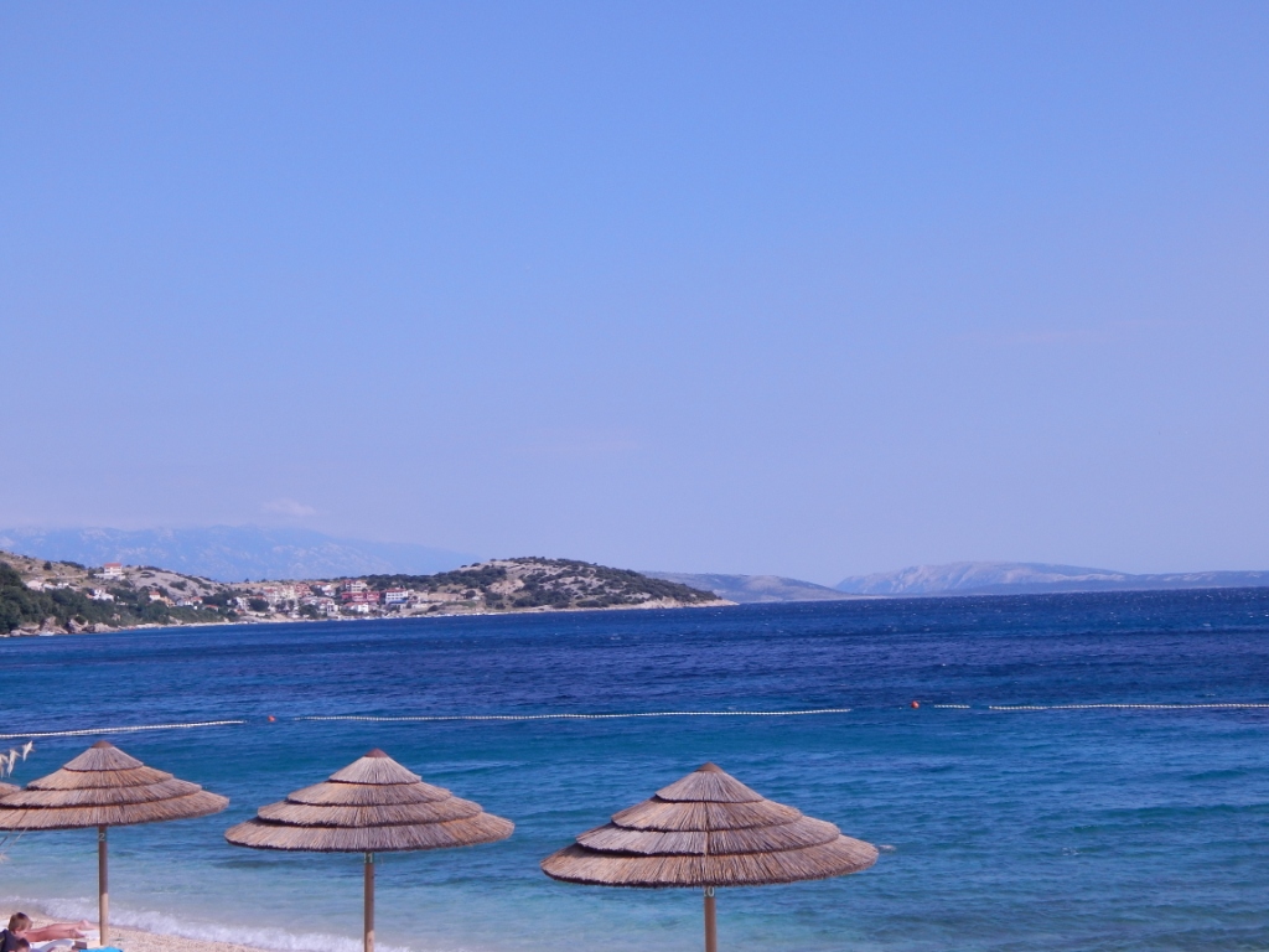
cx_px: 634
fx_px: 1980
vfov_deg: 27.0
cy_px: 476
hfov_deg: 35.5
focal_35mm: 54
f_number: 7.6
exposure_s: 1/400
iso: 125
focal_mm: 9.7
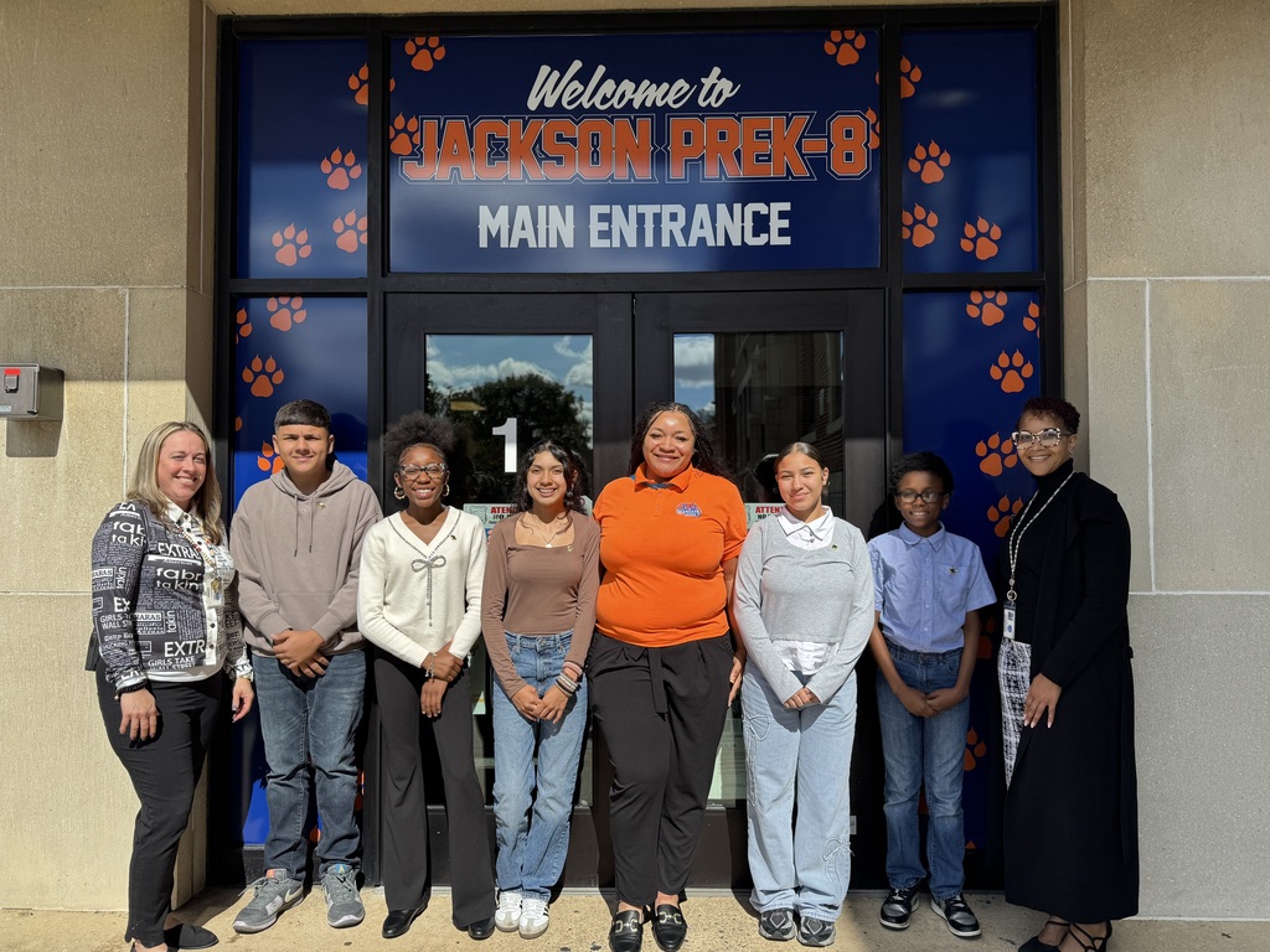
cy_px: 476
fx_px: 881
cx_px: 635
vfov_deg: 56.8
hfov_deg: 71.6
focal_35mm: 24
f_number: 1.78
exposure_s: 1/3247
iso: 80
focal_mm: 6.76
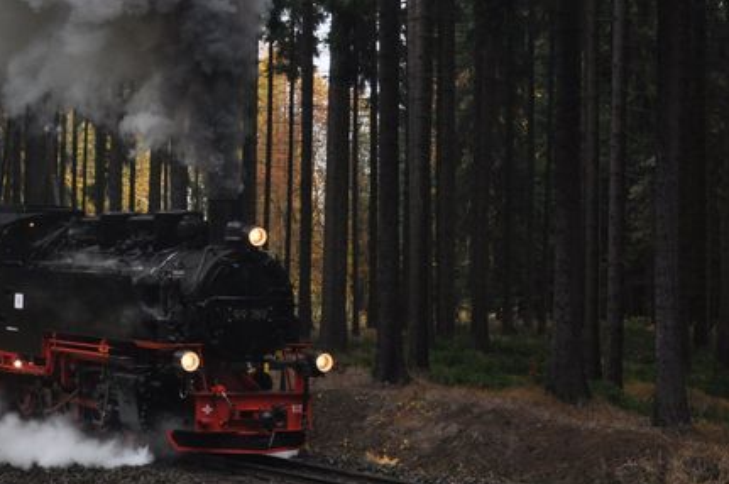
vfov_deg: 15.2
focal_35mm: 89
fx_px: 1803
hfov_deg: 22.1
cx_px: 15
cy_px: 85
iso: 400
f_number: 4
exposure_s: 1/320
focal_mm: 25
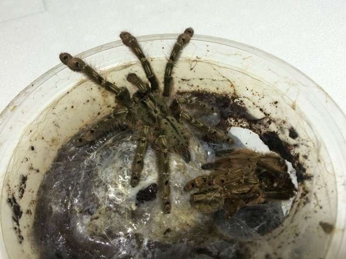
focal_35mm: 29
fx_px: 290
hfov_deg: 61.7
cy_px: 130
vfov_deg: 48.2
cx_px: 173
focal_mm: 4.15
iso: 200
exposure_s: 1/30
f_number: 2.2
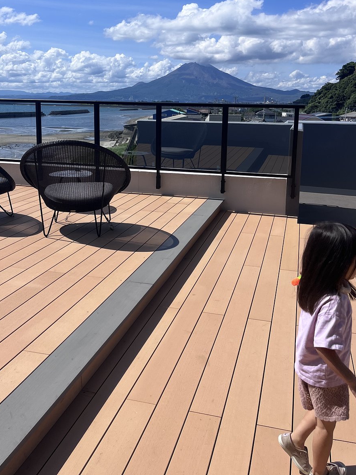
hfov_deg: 41.8
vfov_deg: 53.1
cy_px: 165
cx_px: 172
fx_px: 466
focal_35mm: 34
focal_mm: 5.1
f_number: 1.6
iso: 50
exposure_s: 1/5076
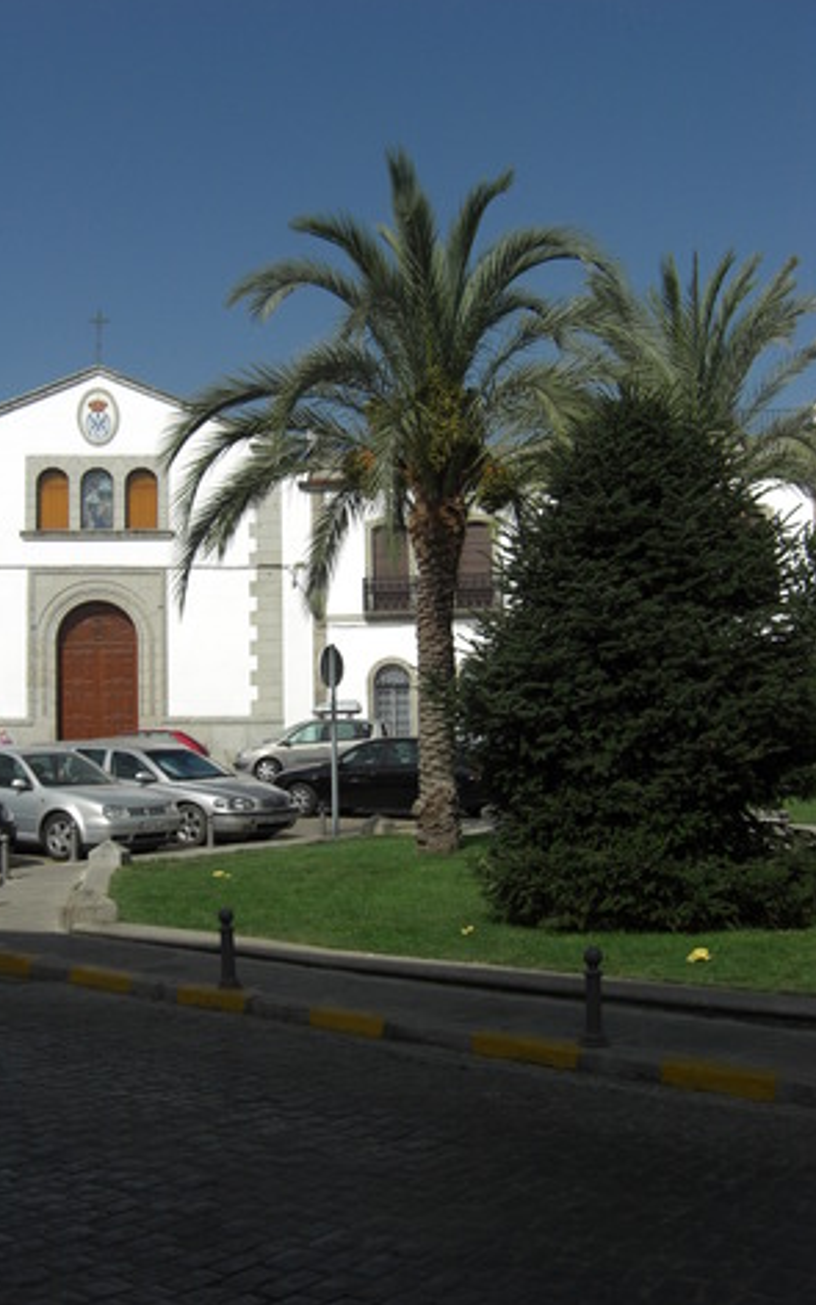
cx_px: 321
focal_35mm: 41
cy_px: 650
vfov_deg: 48.2
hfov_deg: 31.2
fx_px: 1459
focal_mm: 7.9
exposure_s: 1/320
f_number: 8
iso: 80
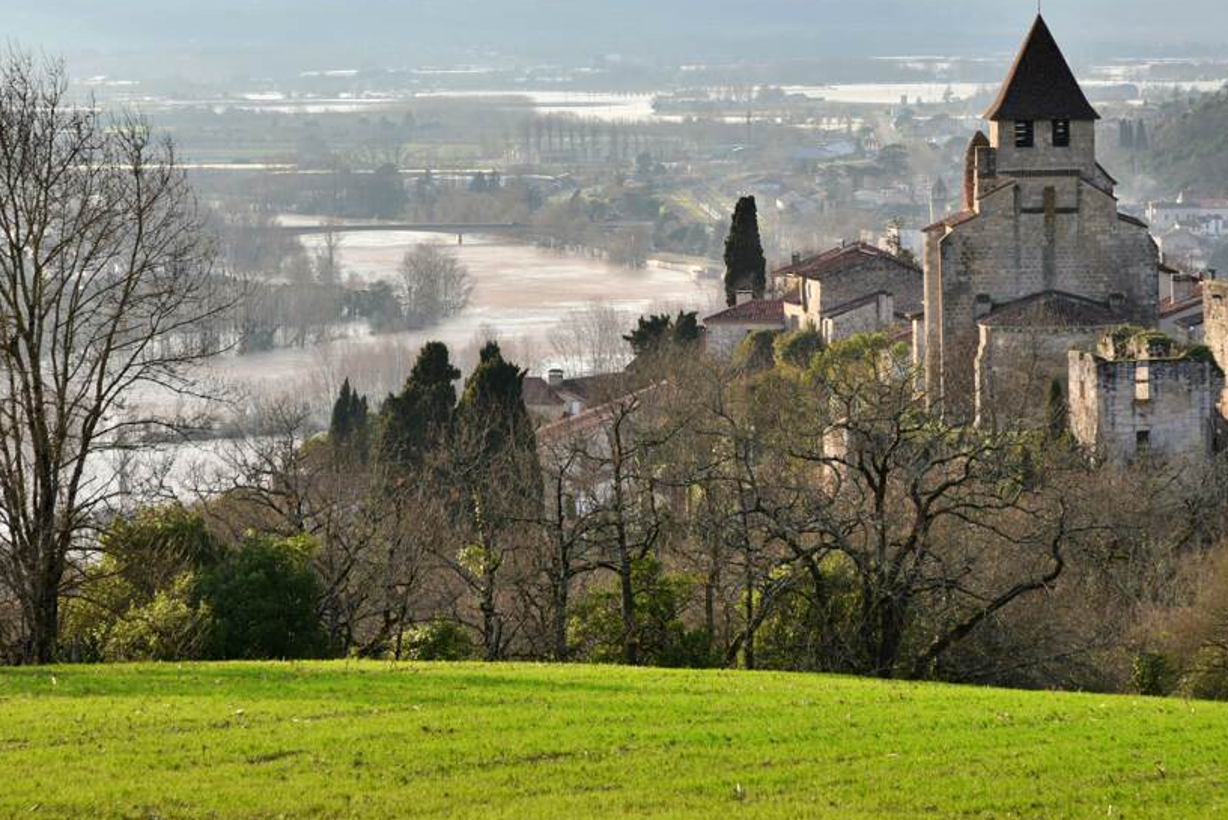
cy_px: 281
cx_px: 673
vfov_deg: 8.0
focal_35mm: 172
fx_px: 5870
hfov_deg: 11.9
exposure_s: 1/250
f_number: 8
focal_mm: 120
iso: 320
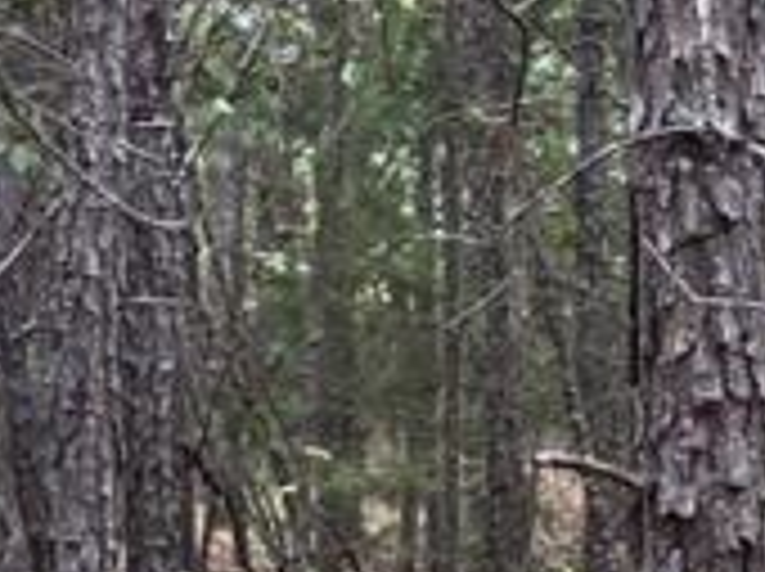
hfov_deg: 10.9
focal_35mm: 169
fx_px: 3730
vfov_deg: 8.6
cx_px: 1404
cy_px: 779
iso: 80
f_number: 1.8
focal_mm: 3.99
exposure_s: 1/62
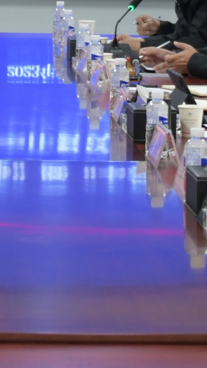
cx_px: 3
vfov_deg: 9.0
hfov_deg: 5.1
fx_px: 2314
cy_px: -115
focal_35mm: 237
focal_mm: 44
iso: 900
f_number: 4.2
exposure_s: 1/60
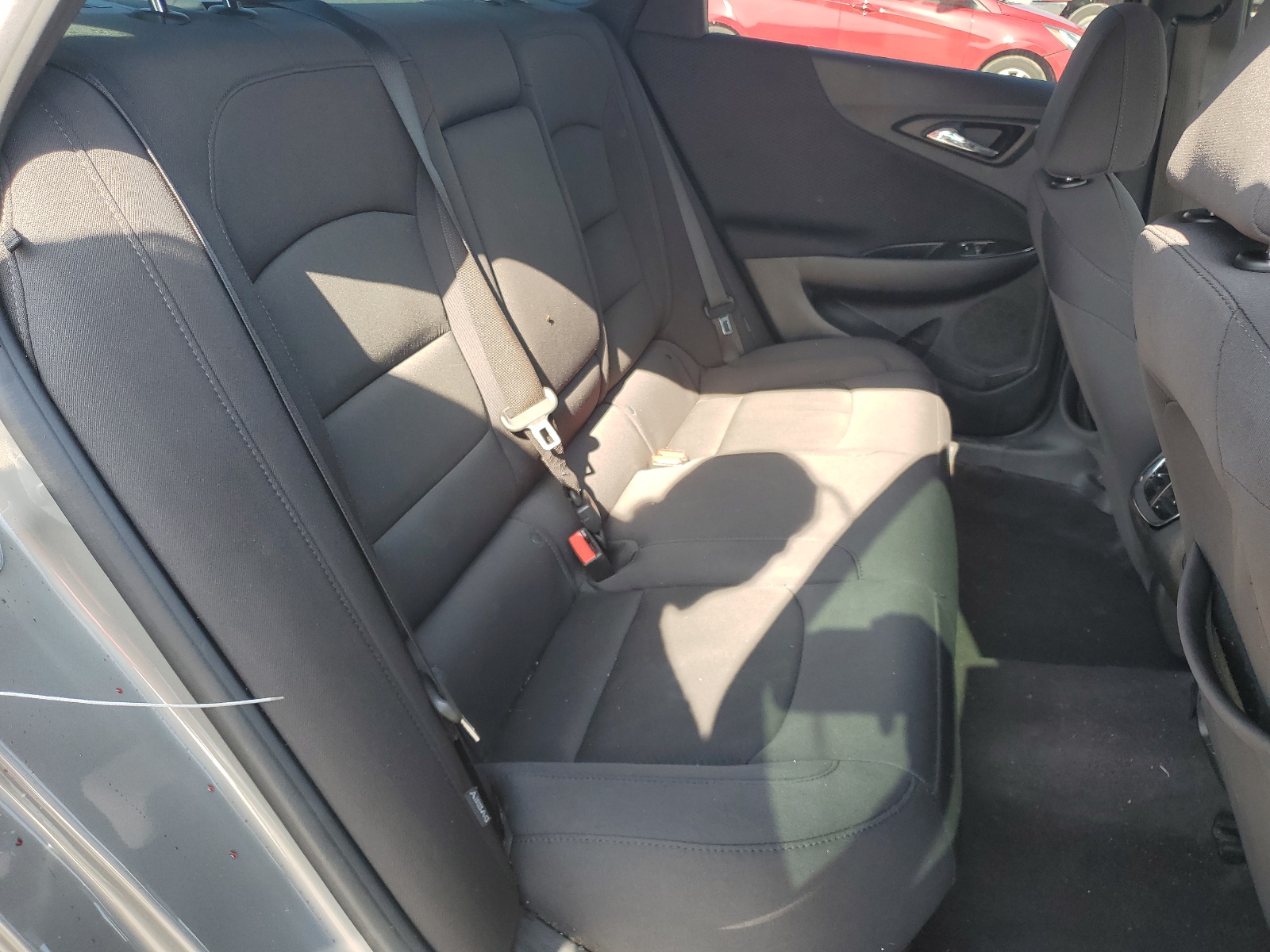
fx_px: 954
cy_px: 476
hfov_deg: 67.3
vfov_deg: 53.1
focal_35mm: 26
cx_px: 635
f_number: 1.5
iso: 50
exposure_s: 1/196
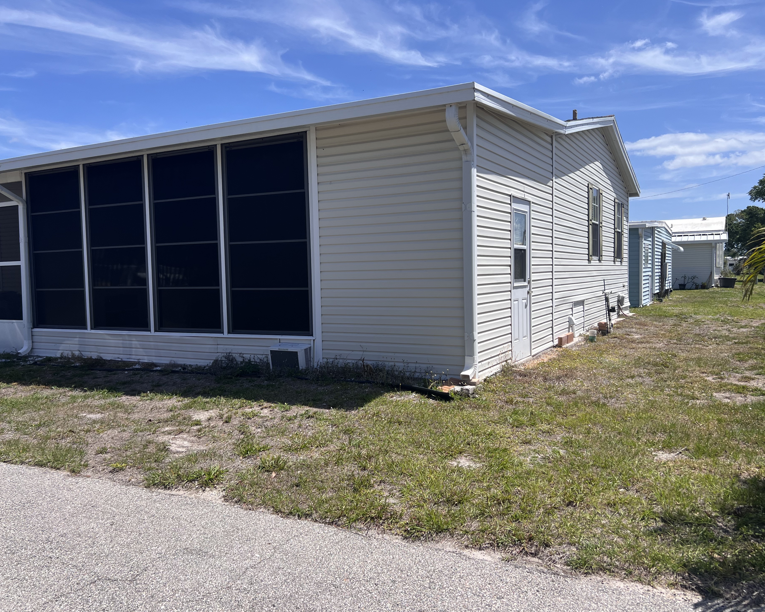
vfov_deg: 51.5
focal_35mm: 28
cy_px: 309
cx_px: 380
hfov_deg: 62.2
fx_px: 634
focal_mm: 5.7
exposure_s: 1/4444
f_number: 1.5
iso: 50
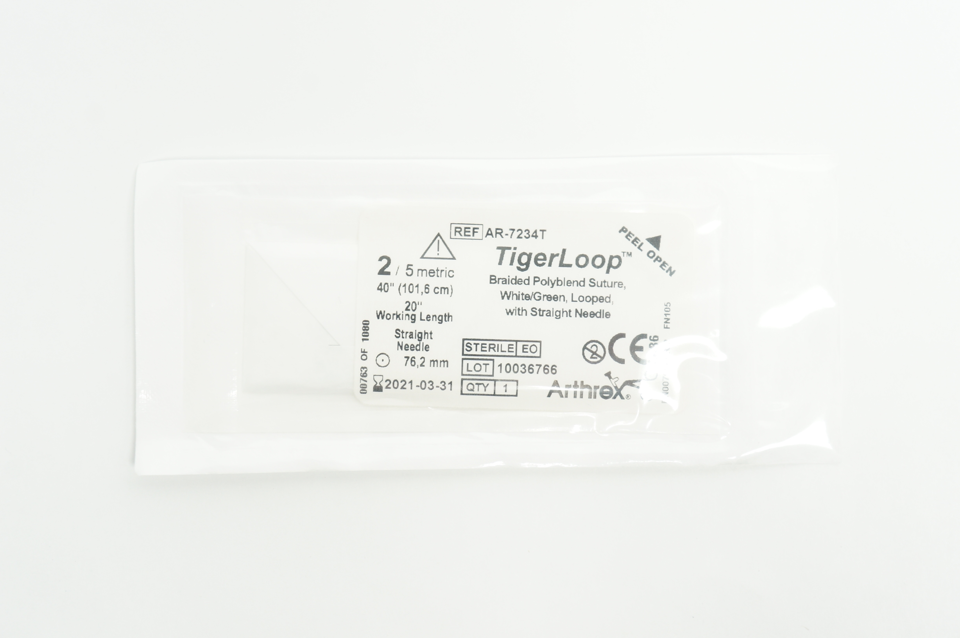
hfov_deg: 40.0
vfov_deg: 27.2
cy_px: 319
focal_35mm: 50
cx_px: 480
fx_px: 1319
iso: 400
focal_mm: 33
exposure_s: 1/15
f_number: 8
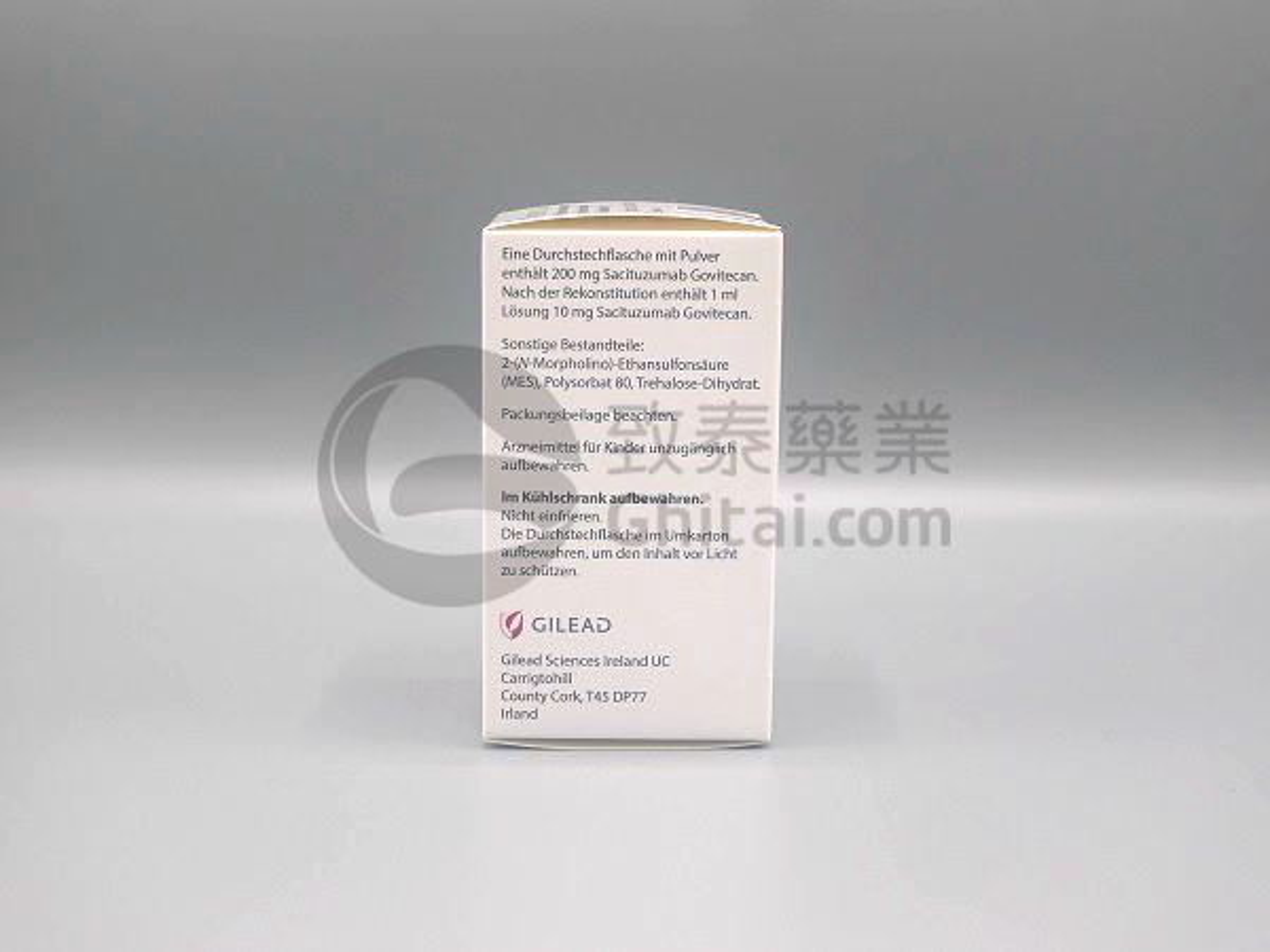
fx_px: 2201
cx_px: 635
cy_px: 476
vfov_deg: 24.4
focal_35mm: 60
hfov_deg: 32.2
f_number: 2.8
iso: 80
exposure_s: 1/125
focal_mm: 12.8
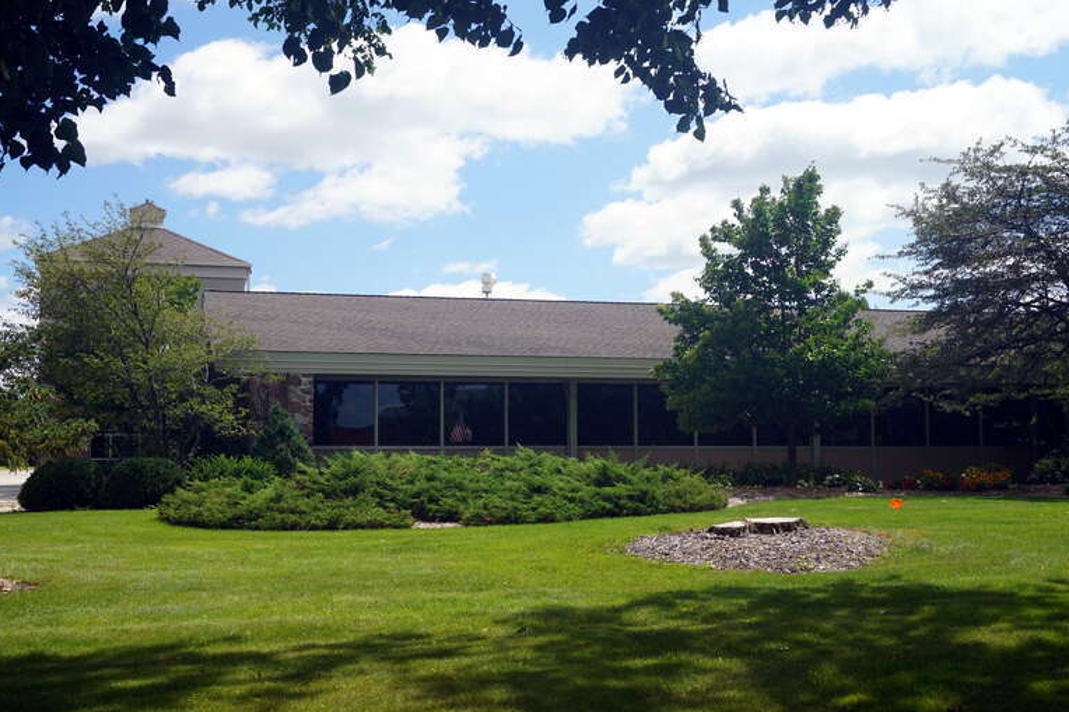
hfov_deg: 43.1
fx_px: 1351
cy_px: 360
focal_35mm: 46
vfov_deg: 29.5
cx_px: 512
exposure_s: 1/125
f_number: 11
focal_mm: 29
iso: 100
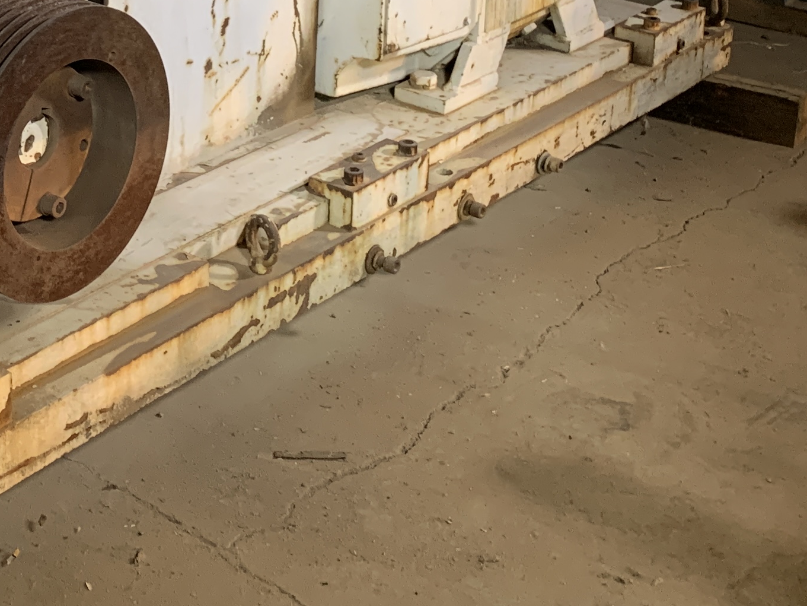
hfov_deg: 24.4
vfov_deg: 18.3
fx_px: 1795
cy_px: -99
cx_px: 41
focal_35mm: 77
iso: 160
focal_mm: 4.25
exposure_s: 1/60
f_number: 1.8
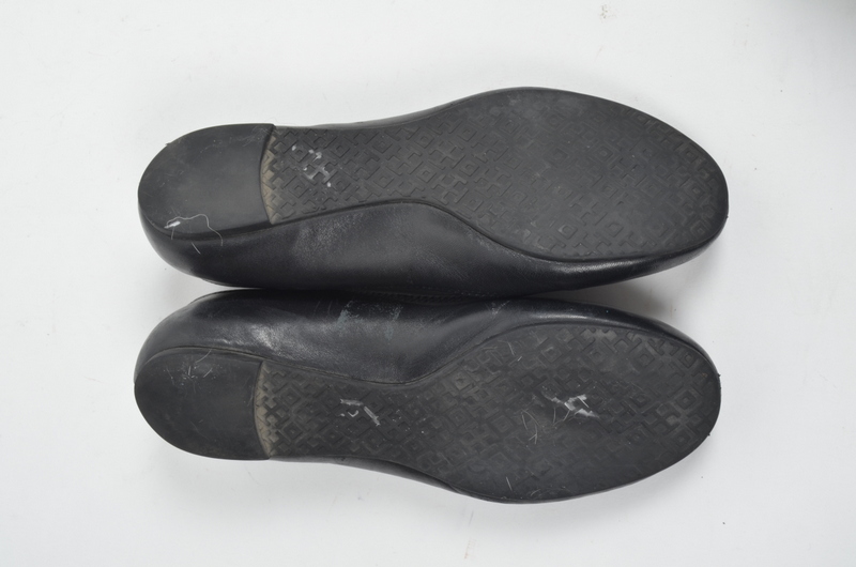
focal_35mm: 45
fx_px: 1068
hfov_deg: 43.7
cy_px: 284
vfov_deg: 29.7
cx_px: 428
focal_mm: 30
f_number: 13
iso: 200
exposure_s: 1/100
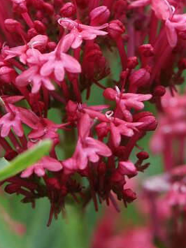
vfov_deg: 5.9
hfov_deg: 4.5
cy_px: 32
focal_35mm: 333
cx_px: 45
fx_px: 2387
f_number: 4.5
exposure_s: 1/180
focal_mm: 44.84
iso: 100
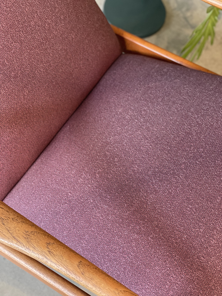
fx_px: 445
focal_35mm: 52
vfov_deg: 36.8
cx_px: 111
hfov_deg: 28.0
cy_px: 148
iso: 400
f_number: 2
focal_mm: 6
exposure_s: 1/33
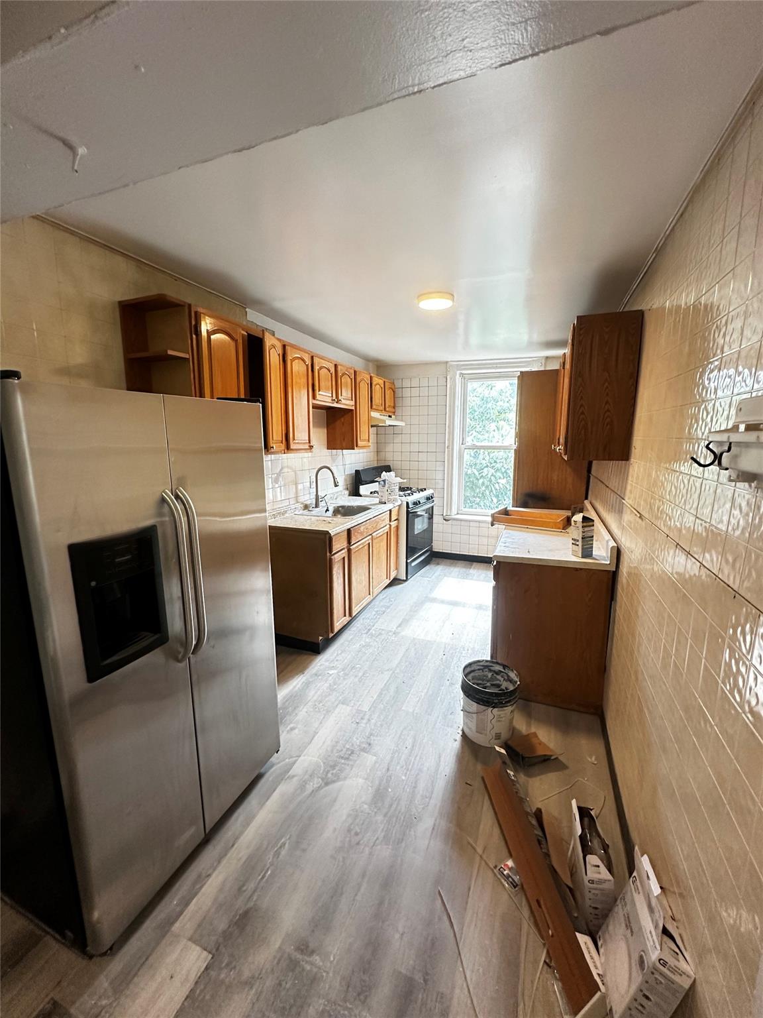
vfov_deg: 102.1
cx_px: 382
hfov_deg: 85.7
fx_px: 411
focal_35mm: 14
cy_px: 509
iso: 320
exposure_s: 1/60
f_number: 2.2
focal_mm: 2.22
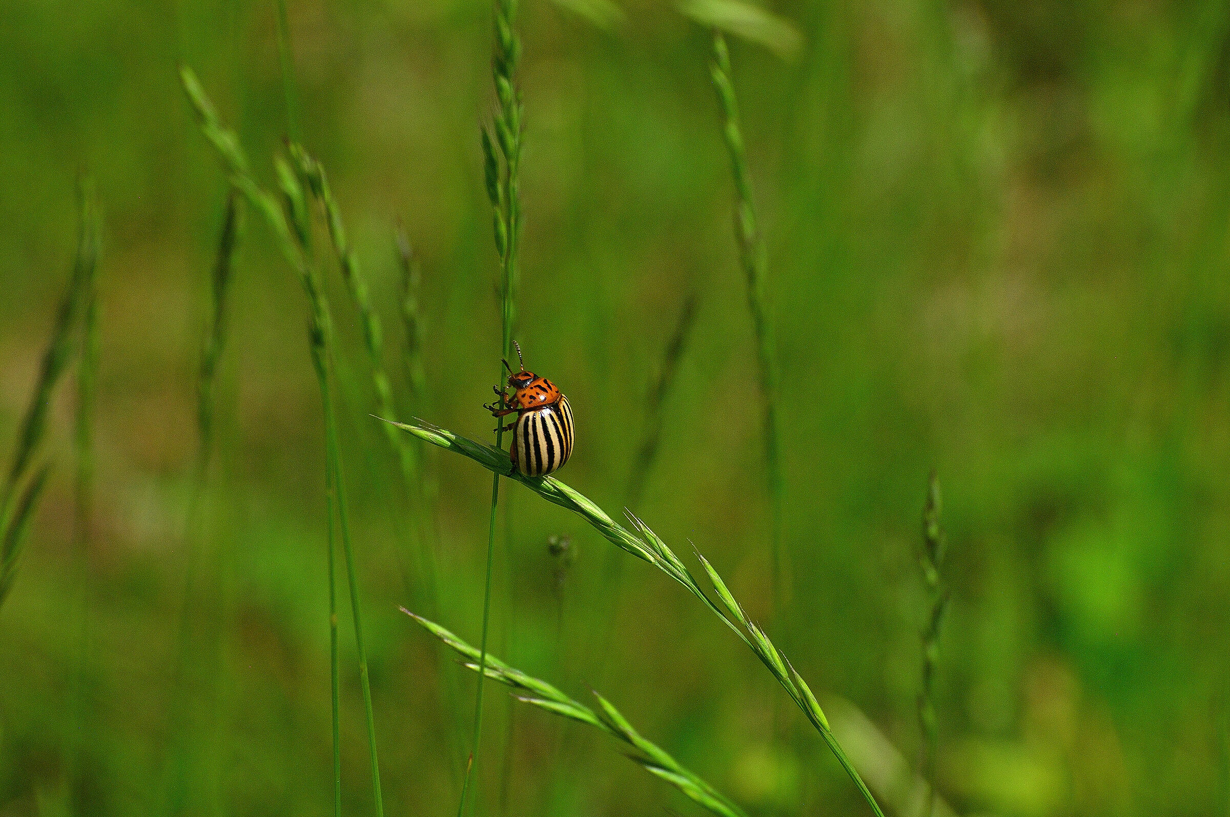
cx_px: 615
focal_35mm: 330
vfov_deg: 4.2
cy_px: 408
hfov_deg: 6.3
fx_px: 11261
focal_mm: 220
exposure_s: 1/640
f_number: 11
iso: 200
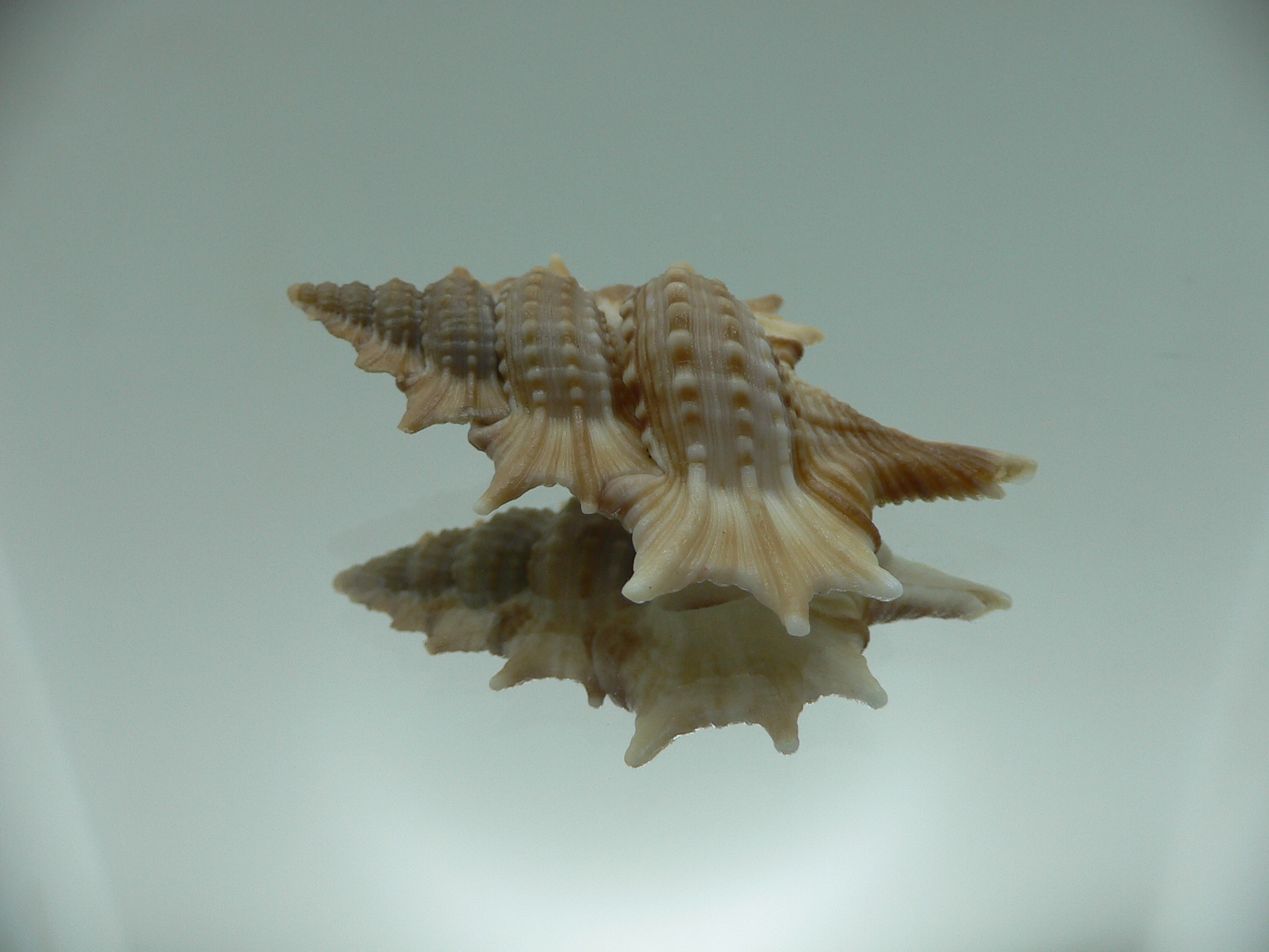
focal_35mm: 35
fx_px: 1283
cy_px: 476
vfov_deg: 40.7
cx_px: 634
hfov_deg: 52.6
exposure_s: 1/100
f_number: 2.8
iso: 80
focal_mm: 4.6
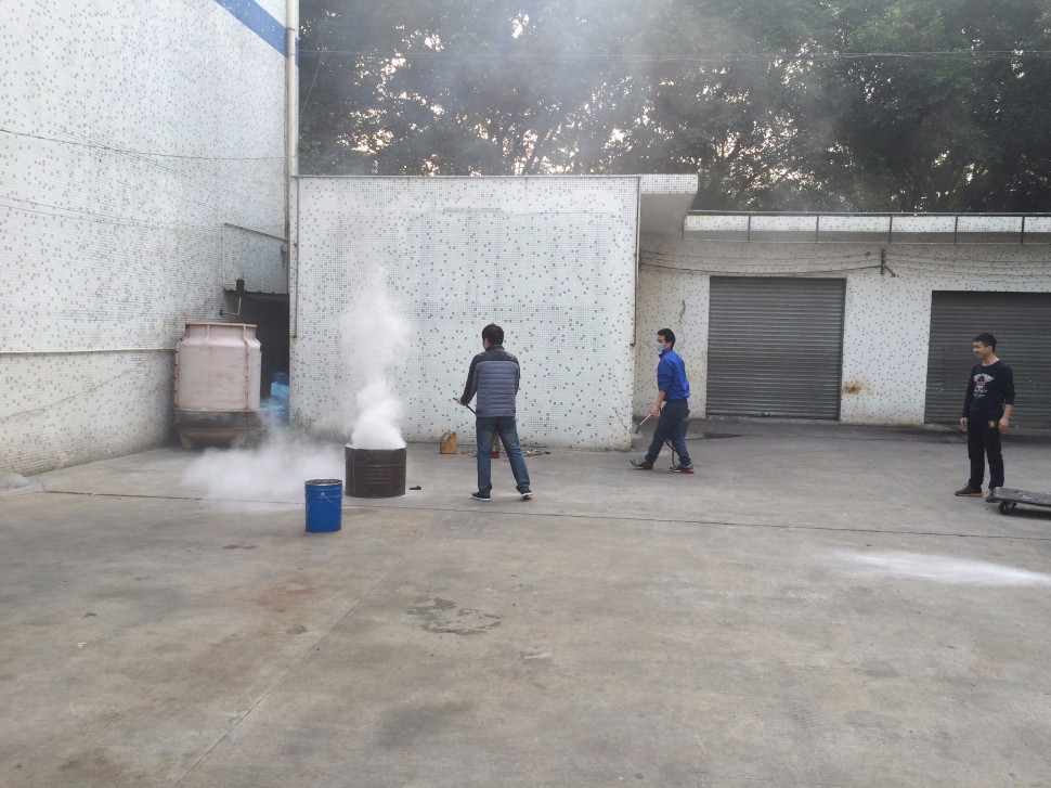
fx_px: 880
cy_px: 394
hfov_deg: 61.7
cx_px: 526
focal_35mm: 29
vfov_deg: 48.2
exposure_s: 1/155
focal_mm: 4.15
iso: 32
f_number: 2.2
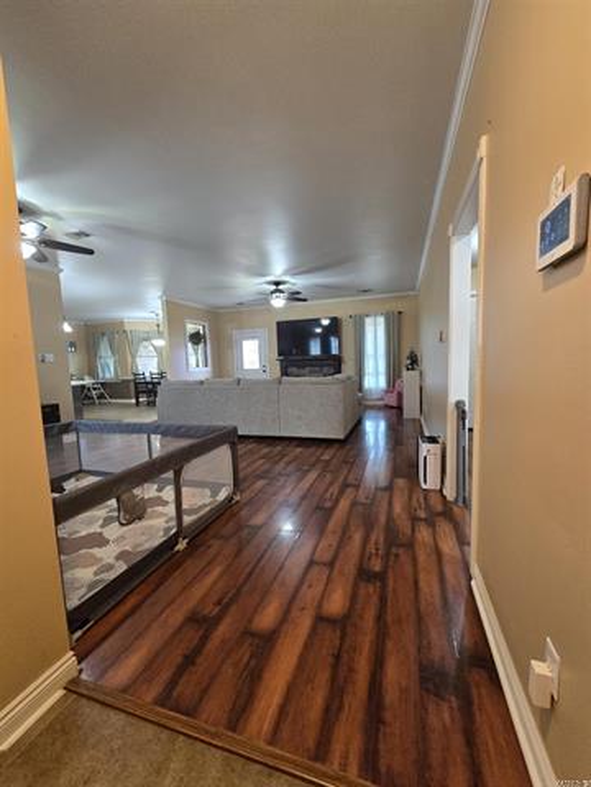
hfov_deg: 89.9
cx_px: 296
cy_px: 394
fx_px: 296
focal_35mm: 13
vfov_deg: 106.2
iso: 640
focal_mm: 2.2
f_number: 2.2
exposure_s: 1/60
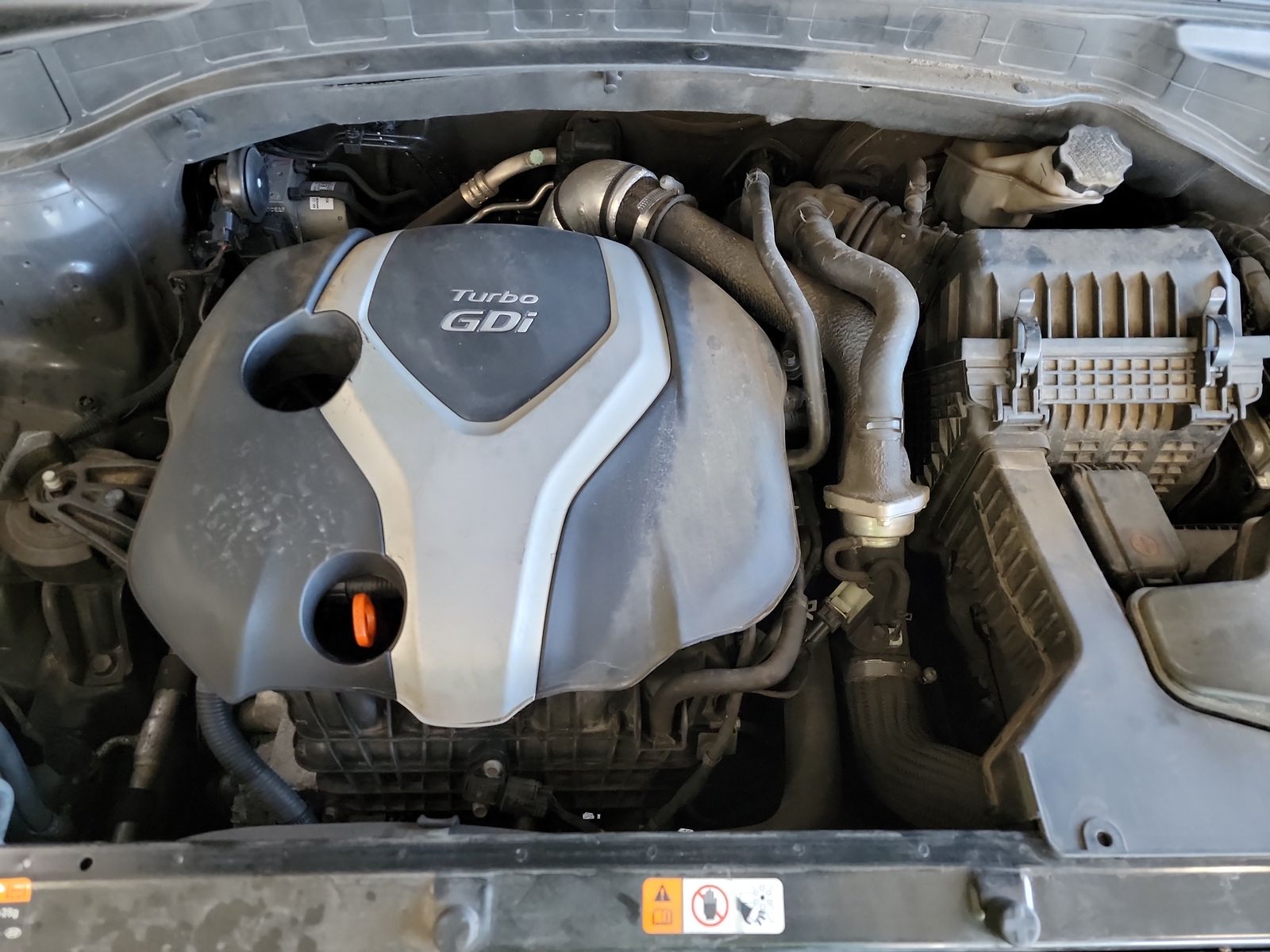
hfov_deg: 71.6
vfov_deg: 56.8
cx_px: 635
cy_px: 476
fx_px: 881
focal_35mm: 24
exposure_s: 1/59
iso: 842
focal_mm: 6.7
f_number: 1.8
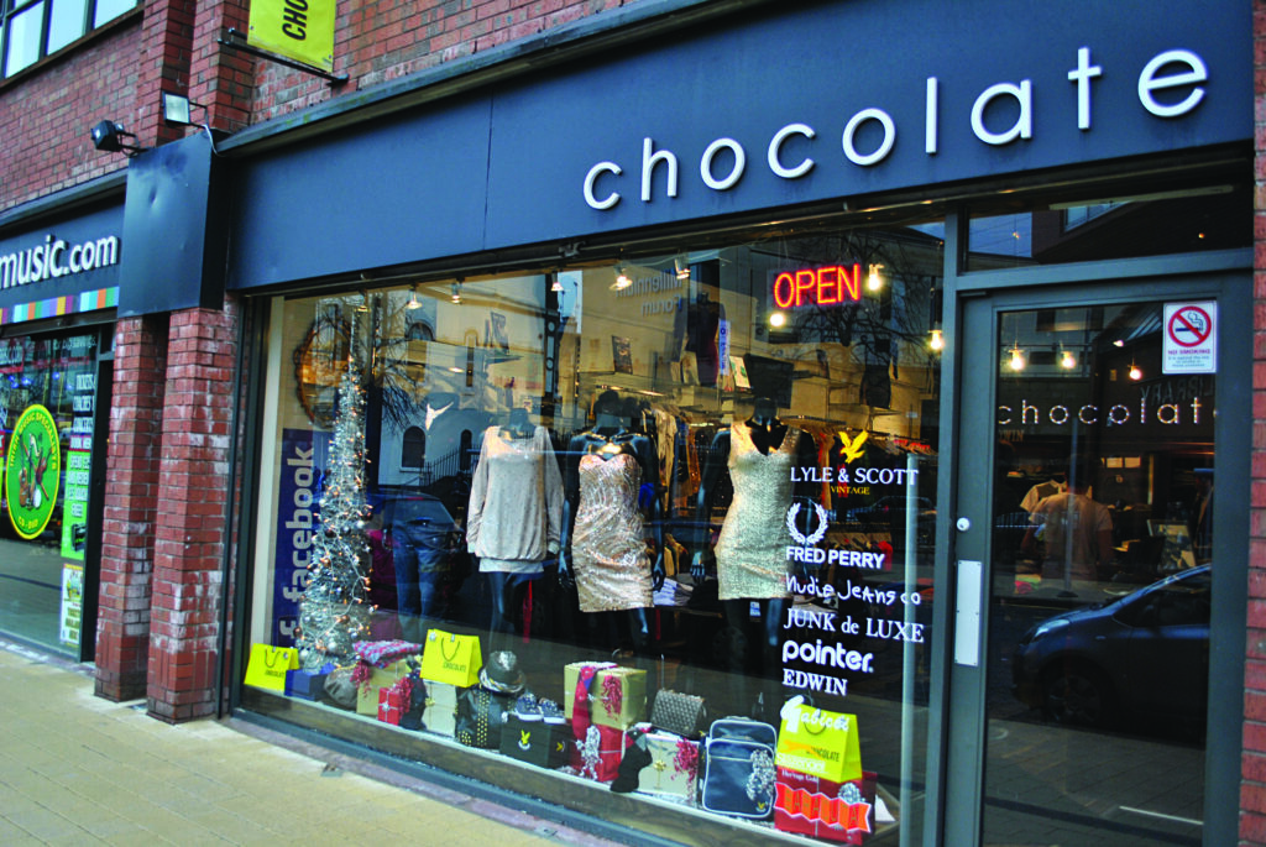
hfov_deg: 61.9
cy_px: 424
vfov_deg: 43.7
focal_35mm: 30
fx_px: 1056
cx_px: 633
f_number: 3.8
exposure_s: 1/40
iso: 200
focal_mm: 20
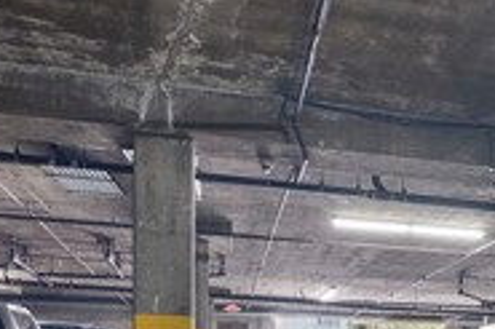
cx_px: 431
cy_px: 413
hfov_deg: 36.2
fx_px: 714
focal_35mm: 52
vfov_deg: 23.3
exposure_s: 1.4
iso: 200
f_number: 9
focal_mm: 10
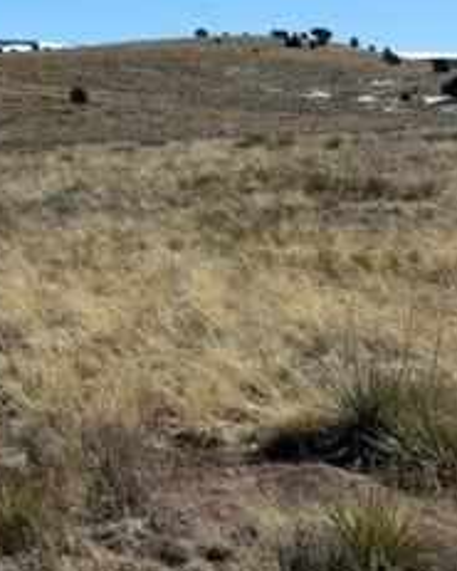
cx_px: -511
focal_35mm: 104
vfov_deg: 18.1
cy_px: 32
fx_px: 1757
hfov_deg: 12.6
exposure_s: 1/6711
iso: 80
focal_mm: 6.76
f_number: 1.78
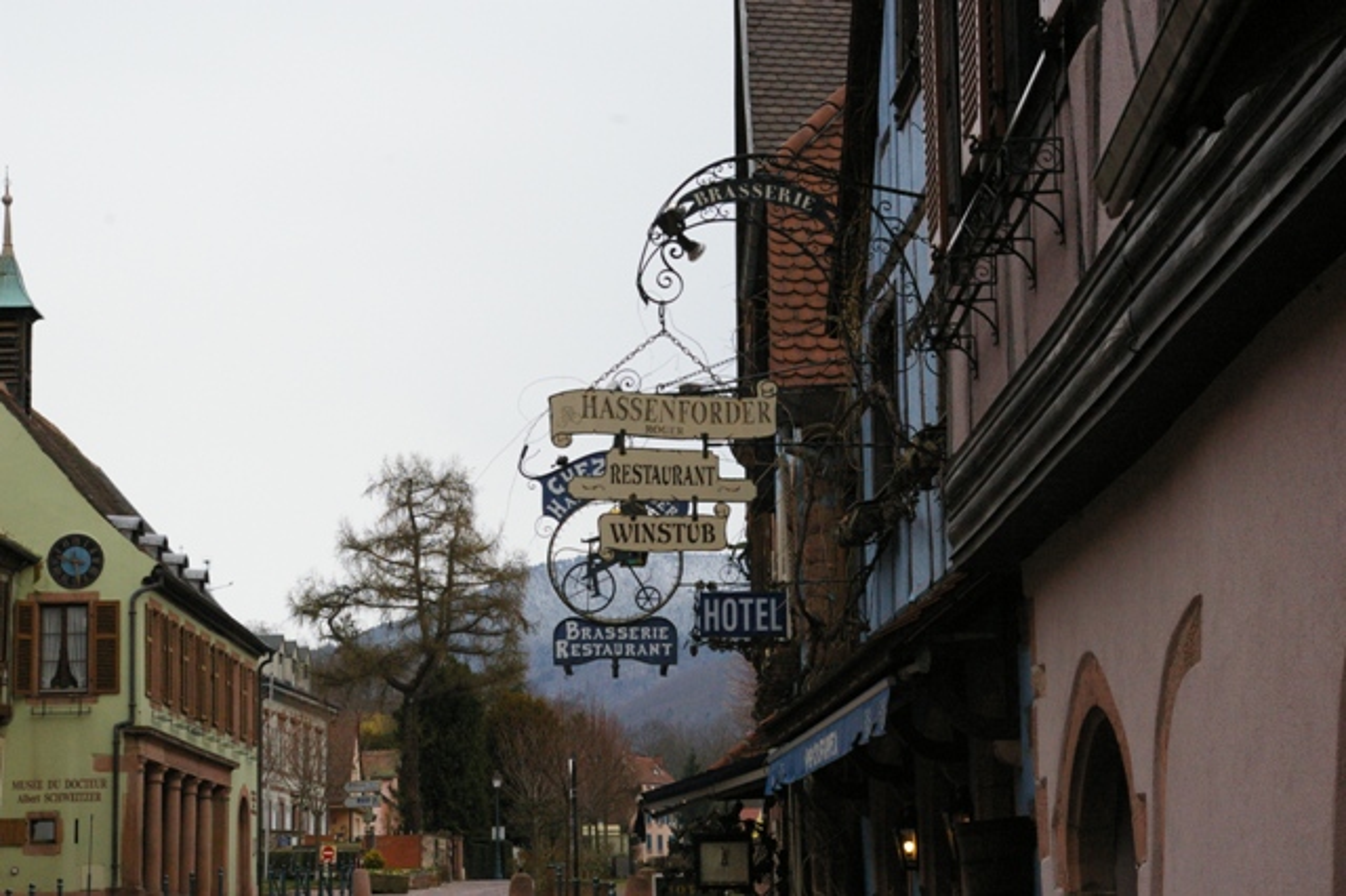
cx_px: 673
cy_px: 448
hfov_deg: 24.6
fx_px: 3083
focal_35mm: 82
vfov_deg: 16.5
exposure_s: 1/350
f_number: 13
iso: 1600
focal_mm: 55
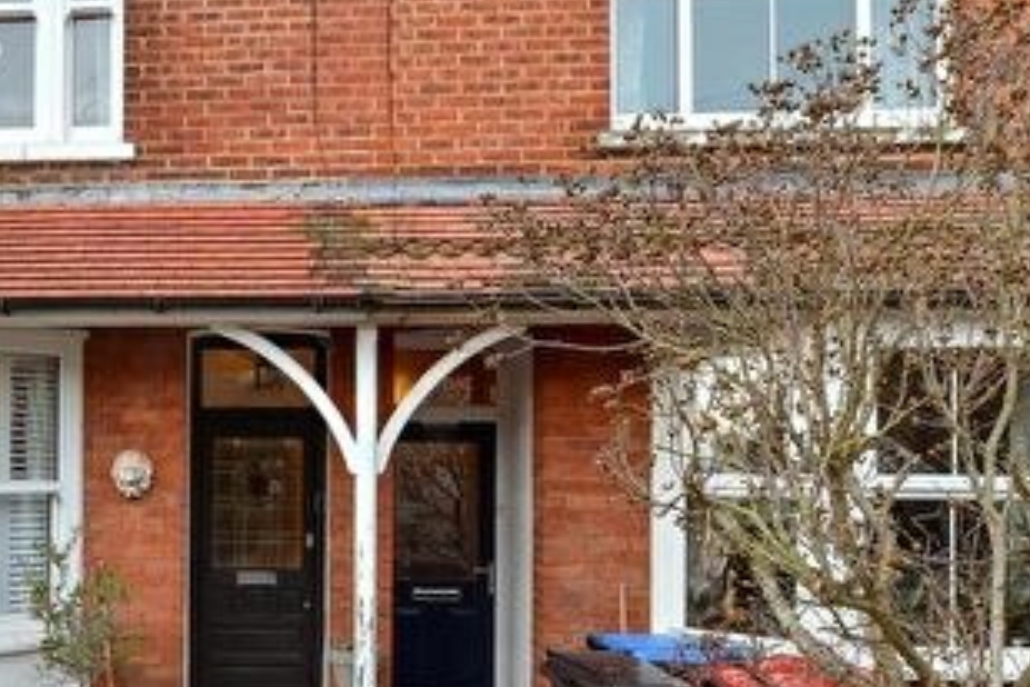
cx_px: 30
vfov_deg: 38.8
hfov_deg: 47.6
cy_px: 375
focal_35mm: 34
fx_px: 973
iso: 160
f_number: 6.3
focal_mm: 10
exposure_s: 1/50
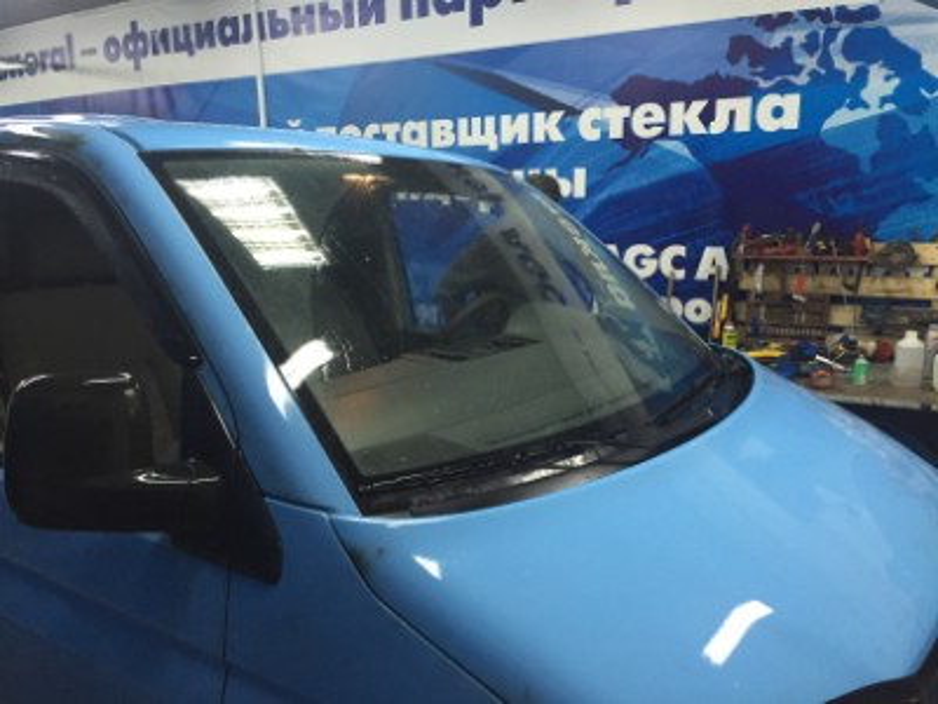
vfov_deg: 48.2
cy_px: 352
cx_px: 469
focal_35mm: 29
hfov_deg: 61.7
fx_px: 786
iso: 200
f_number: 2.2
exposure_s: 1/33
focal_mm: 4.15
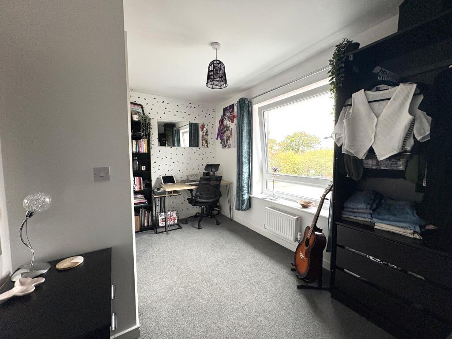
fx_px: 183
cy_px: 170
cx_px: 226
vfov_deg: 85.7
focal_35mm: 14
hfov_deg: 102.1
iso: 200
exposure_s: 1/99
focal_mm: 2.22
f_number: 2.2
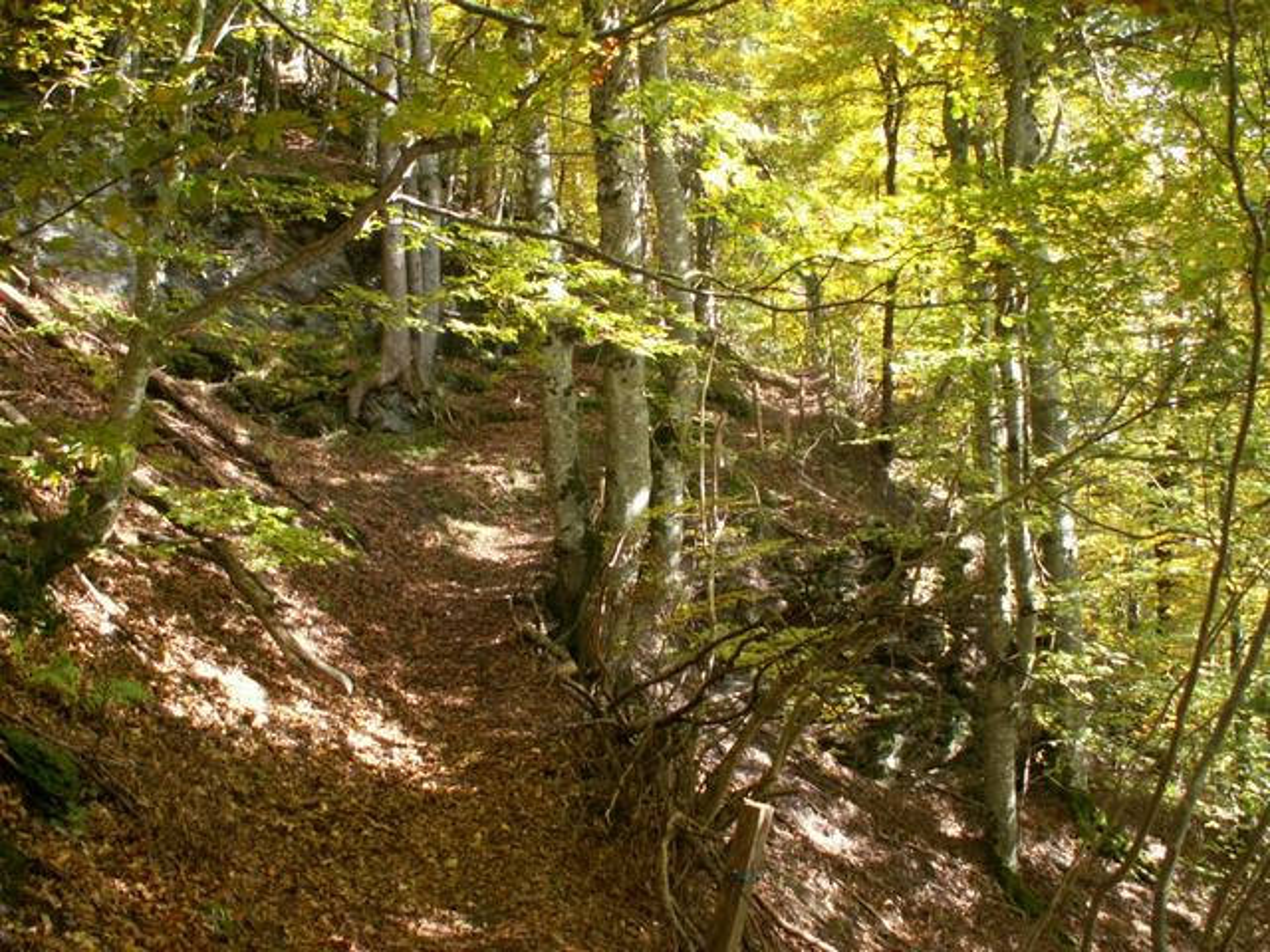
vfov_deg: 40.7
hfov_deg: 52.6
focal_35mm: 35
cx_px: 635
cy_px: 476
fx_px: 1284
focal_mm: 5.86
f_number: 2.8
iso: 64
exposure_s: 1/40
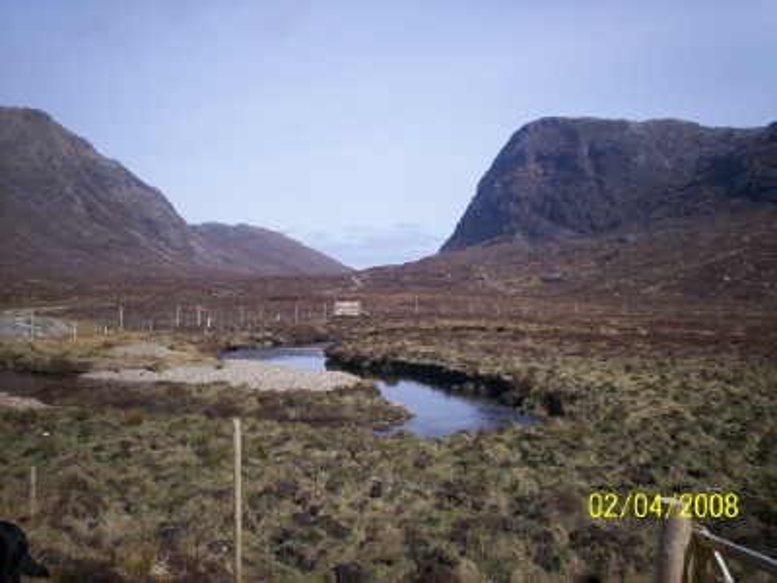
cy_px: 292
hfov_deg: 51.4
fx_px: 808
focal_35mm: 36
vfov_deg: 39.7
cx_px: 388
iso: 100
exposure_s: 1/621
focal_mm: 6
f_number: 4.5
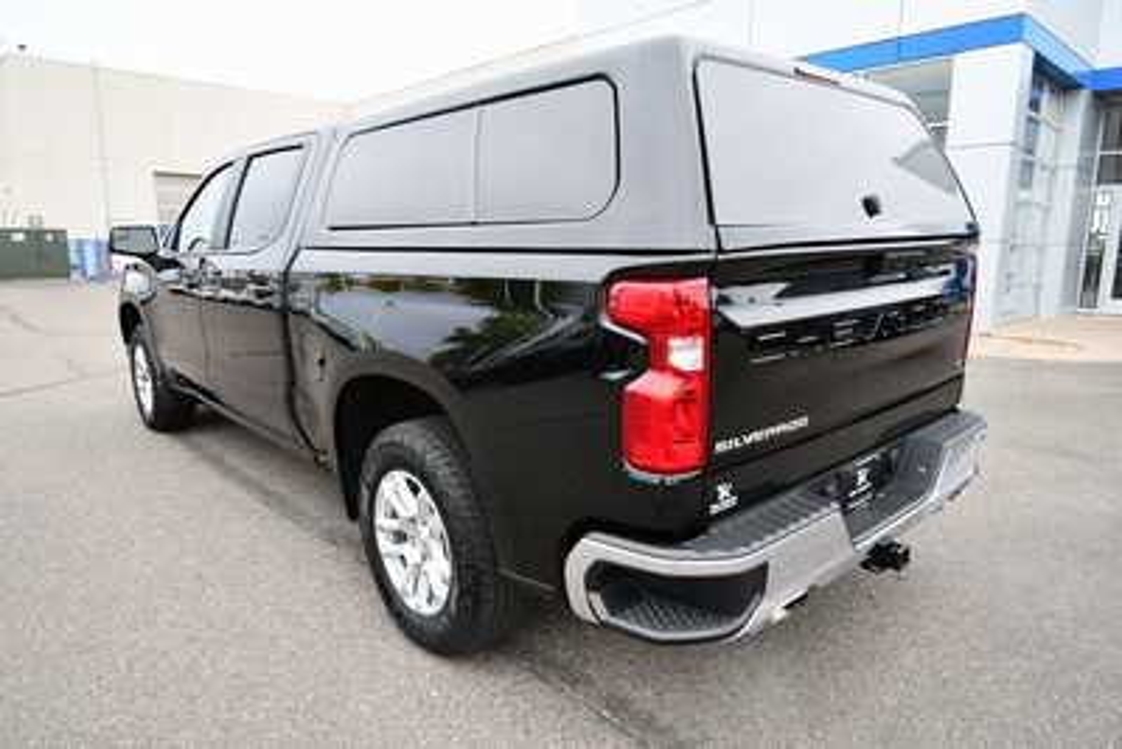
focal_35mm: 22
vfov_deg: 57.3
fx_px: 686
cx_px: 561
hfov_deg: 78.6
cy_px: 374
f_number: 5
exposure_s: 1/250
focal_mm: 15
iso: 640
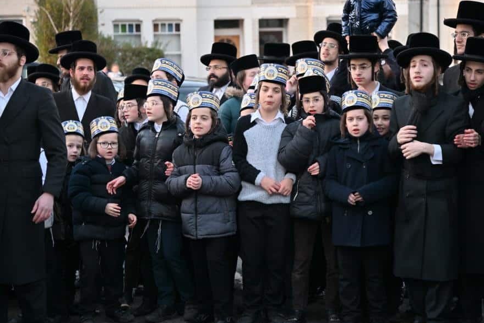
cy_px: 175
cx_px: 246
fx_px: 1331
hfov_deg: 20.6
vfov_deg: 13.8
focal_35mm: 99
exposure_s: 1/200
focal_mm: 85
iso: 200
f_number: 4
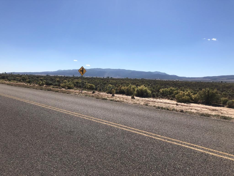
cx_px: 117
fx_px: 189
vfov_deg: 49.7
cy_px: 88
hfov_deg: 63.4
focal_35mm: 28
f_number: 1.8
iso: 25
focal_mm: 4
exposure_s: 1/3745
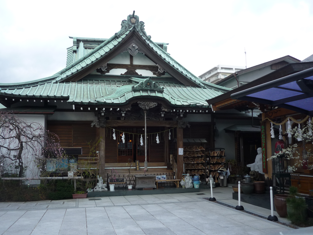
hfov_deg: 55.4
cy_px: 118
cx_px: 156
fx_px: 298
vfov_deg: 42.9
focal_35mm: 33
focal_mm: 5.5
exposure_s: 1/40
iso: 100
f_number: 2.8
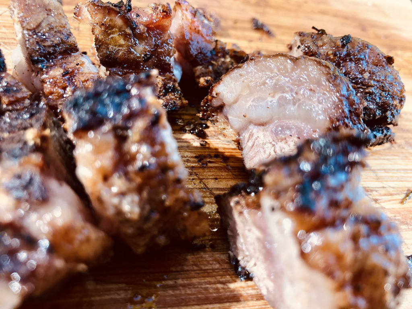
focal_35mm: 28
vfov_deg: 49.7
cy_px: 154
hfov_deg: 63.4
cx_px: 206
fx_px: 333
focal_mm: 4
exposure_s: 1/120
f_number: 1.8
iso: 32
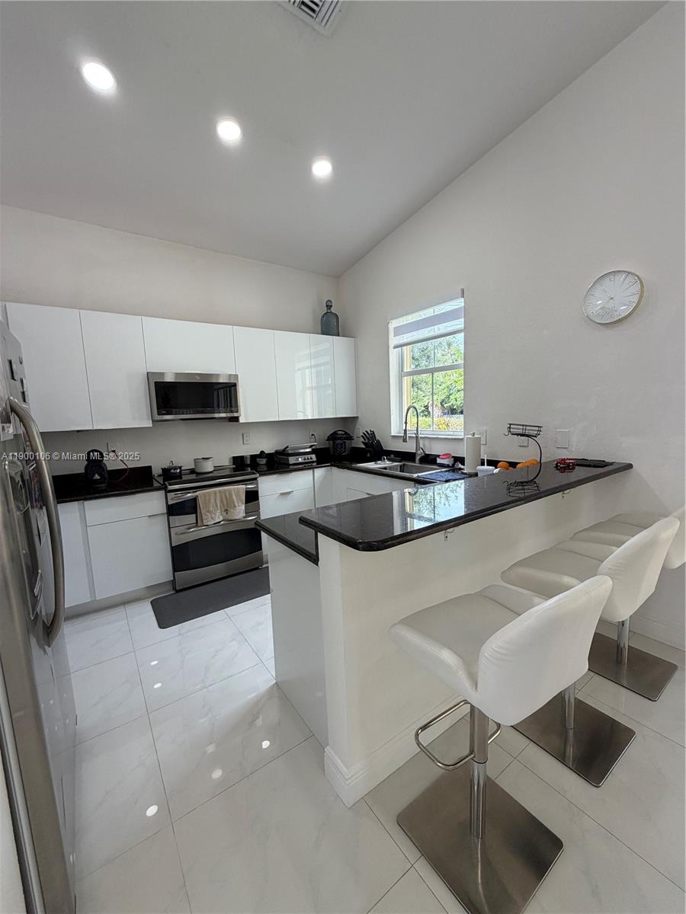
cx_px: 343
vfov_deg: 102.1
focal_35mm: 14
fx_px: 370
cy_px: 457
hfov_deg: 85.7
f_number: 2.2
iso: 125
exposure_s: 1/121
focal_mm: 2.22
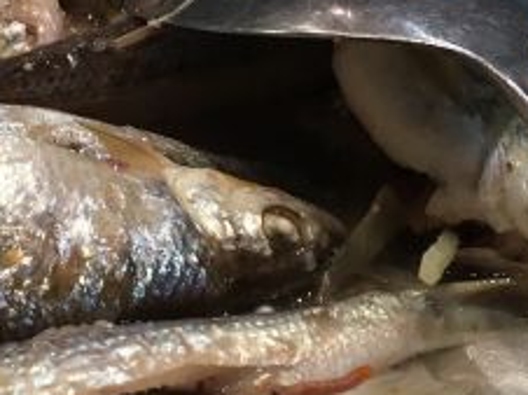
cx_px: 103
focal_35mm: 90
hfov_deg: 21.5
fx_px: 1371
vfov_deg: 16.1
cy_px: 27
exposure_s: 1/33
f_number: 2.2
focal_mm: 4.15
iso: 80
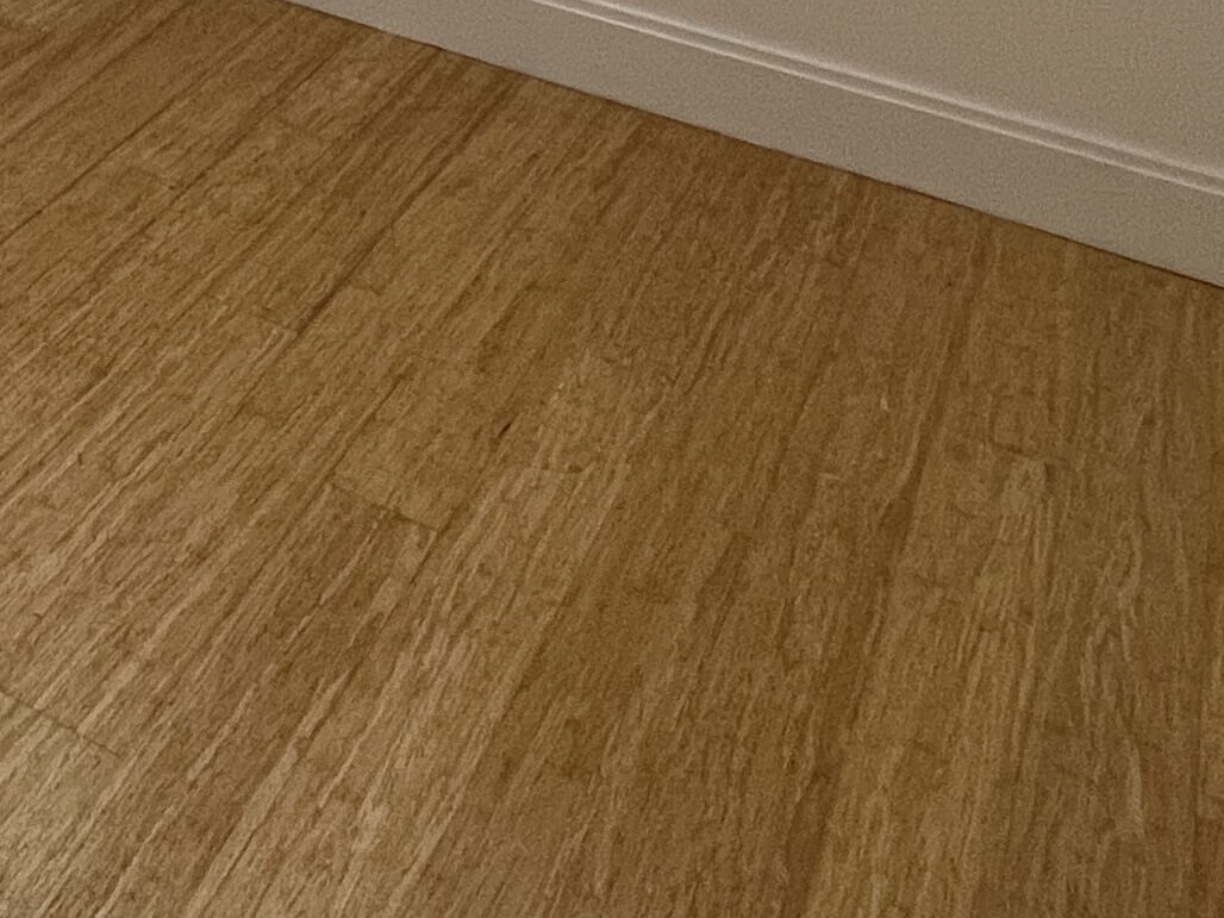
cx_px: -124
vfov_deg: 22.8
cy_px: -491
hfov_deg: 32.8
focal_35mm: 51
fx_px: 1803
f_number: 1.8
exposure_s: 1/60
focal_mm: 1.57
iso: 200
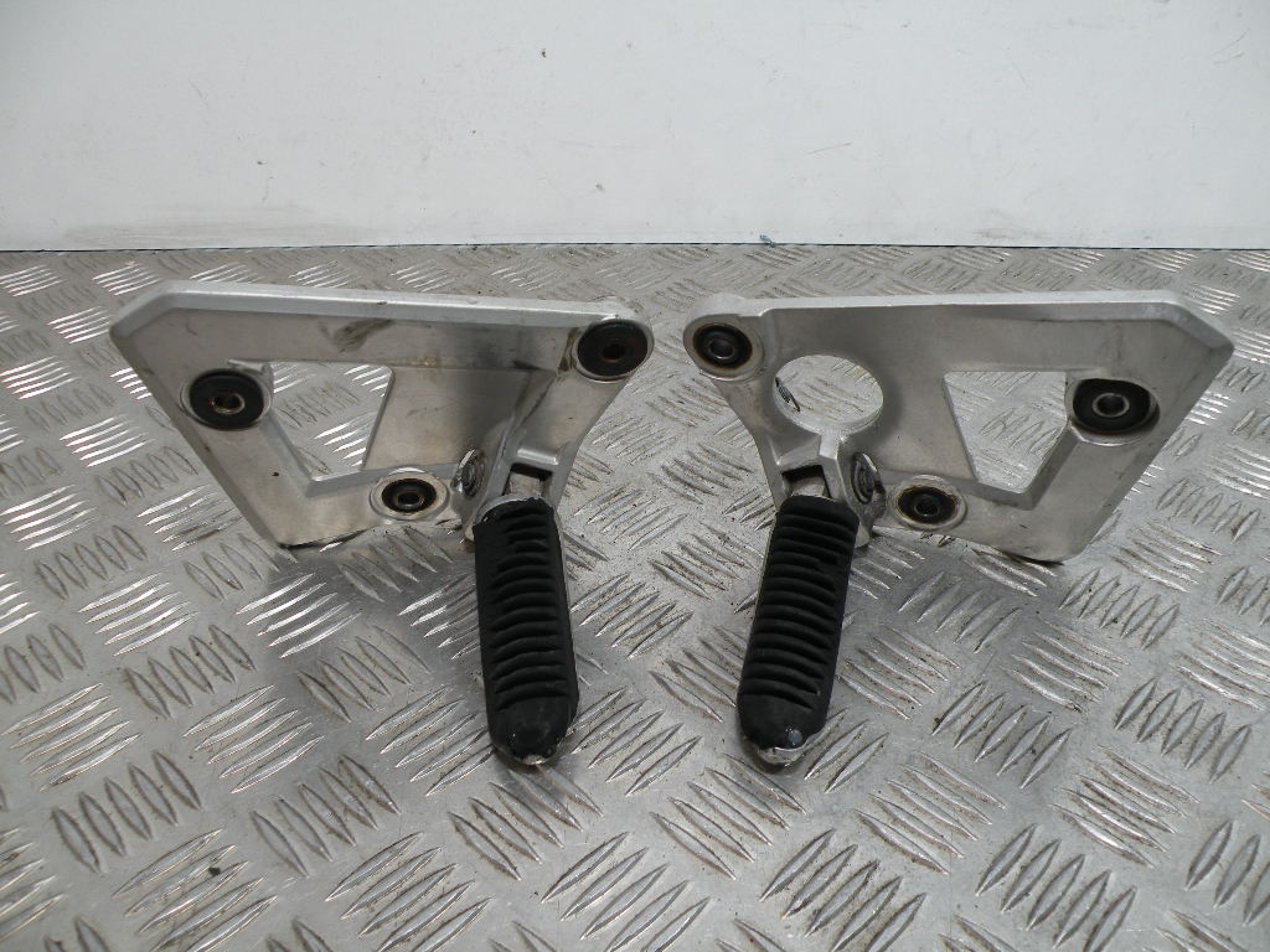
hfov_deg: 65.3
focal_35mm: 27
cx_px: 635
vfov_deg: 51.4
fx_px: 991
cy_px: 476
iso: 64
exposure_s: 1/69.2
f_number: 3.2
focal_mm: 4.7
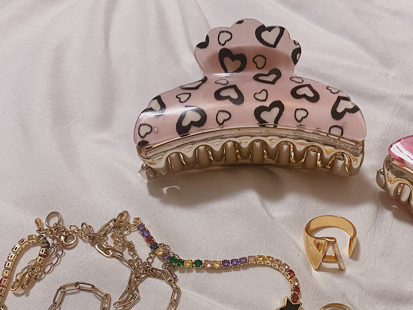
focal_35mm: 46
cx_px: 277
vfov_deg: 30.3
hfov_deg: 40.7
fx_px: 549
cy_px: 271
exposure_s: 1/60
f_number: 1.8
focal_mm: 4.25
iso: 250
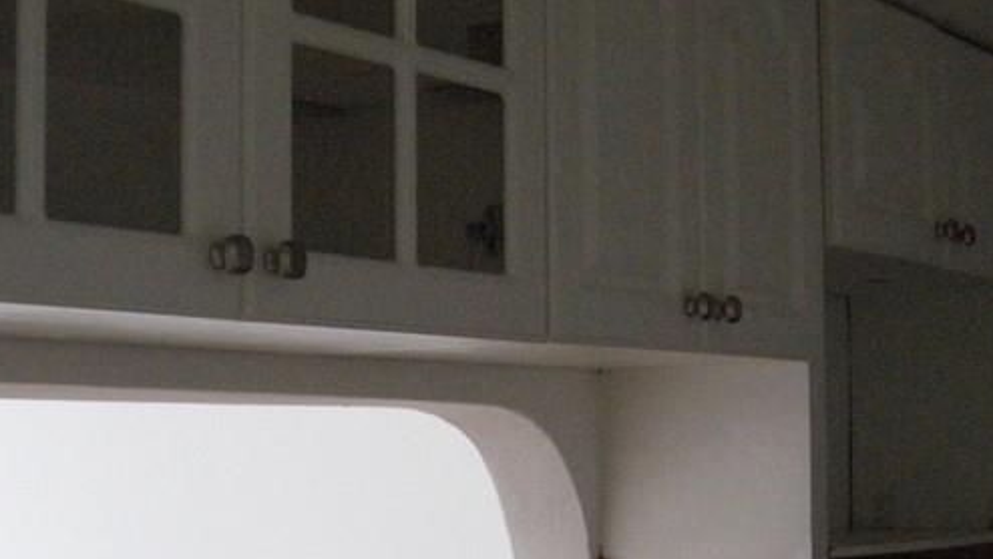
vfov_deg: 15.2
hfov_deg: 26.8
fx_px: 2080
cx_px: 531
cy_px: 446
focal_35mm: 79
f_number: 3.8
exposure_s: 1/48.7
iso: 400
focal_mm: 5.9
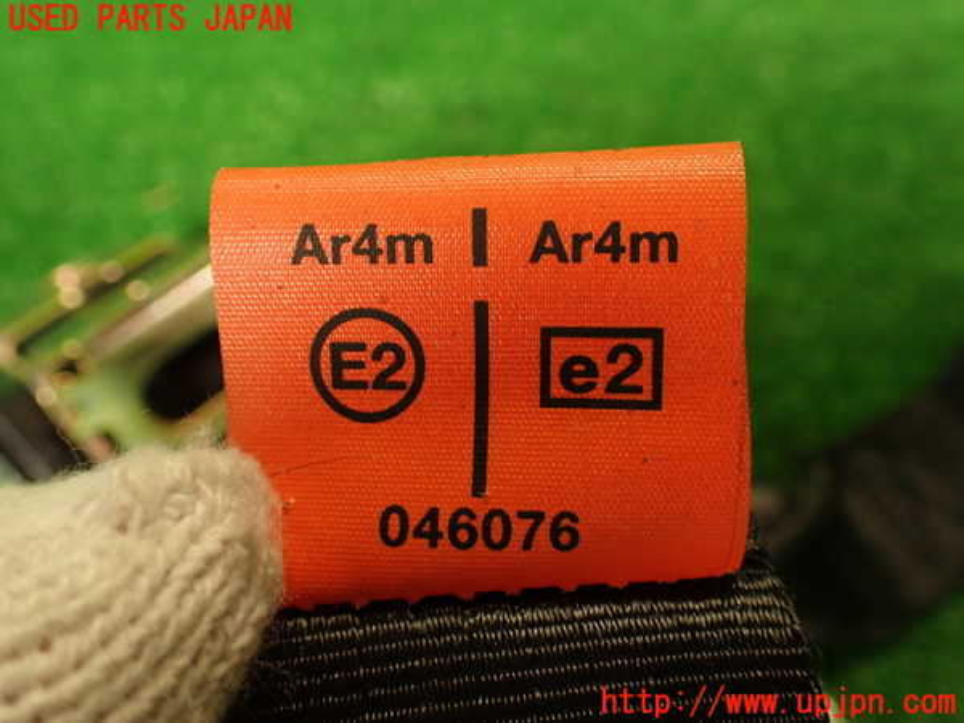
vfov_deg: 44.2
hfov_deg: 56.8
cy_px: 362
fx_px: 891
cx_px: 482
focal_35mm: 32
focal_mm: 5.79
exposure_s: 1/50
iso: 200
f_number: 2.4
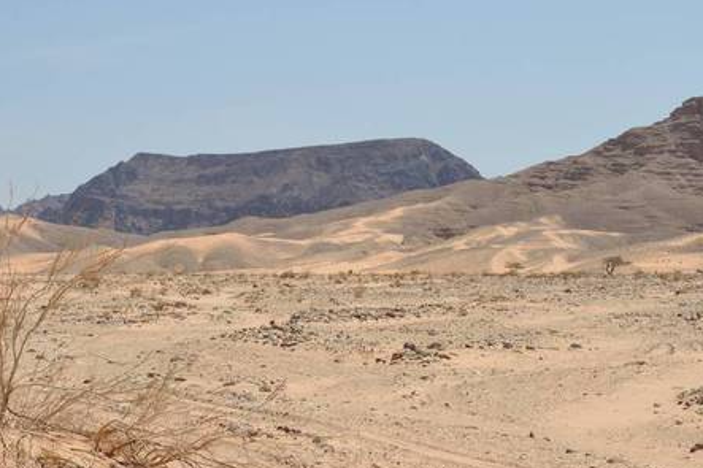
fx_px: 1616
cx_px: 349
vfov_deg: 16.5
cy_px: 261
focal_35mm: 83
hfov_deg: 24.5
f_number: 16
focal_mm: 35
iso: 100
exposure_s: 1/100
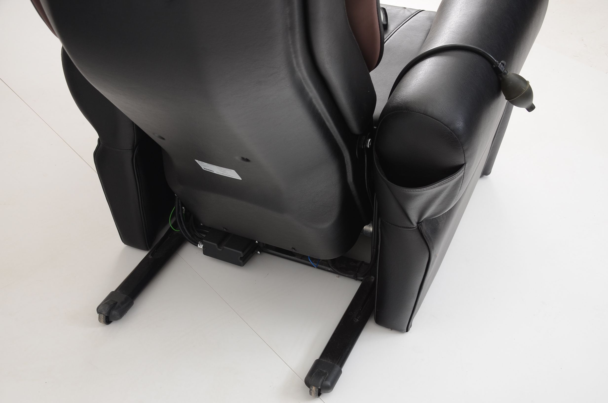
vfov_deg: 26.4
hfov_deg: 39.0
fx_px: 860
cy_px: 202
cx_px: 304
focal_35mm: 51
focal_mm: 34
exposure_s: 1/60
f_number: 5.6
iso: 200
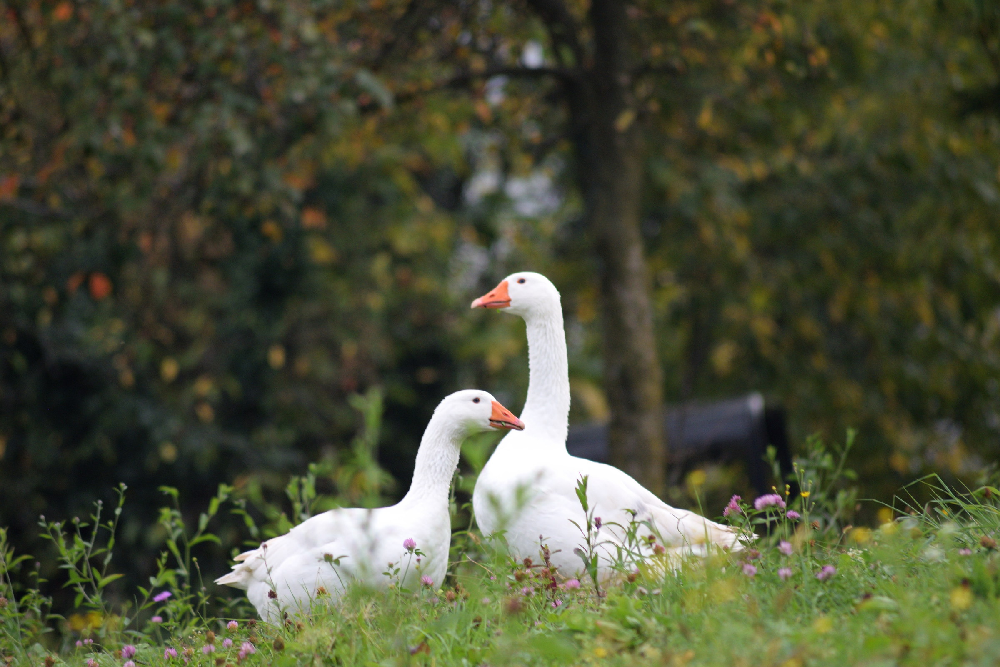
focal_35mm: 450
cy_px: 334
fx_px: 12499
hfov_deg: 4.6
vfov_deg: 3.1
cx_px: 500
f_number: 5.6
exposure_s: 1/400
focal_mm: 300
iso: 400
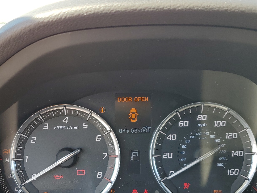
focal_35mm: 43
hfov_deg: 43.8
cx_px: 118
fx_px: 319
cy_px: 135
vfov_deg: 33.2
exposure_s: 1/286
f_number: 1.5
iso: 50
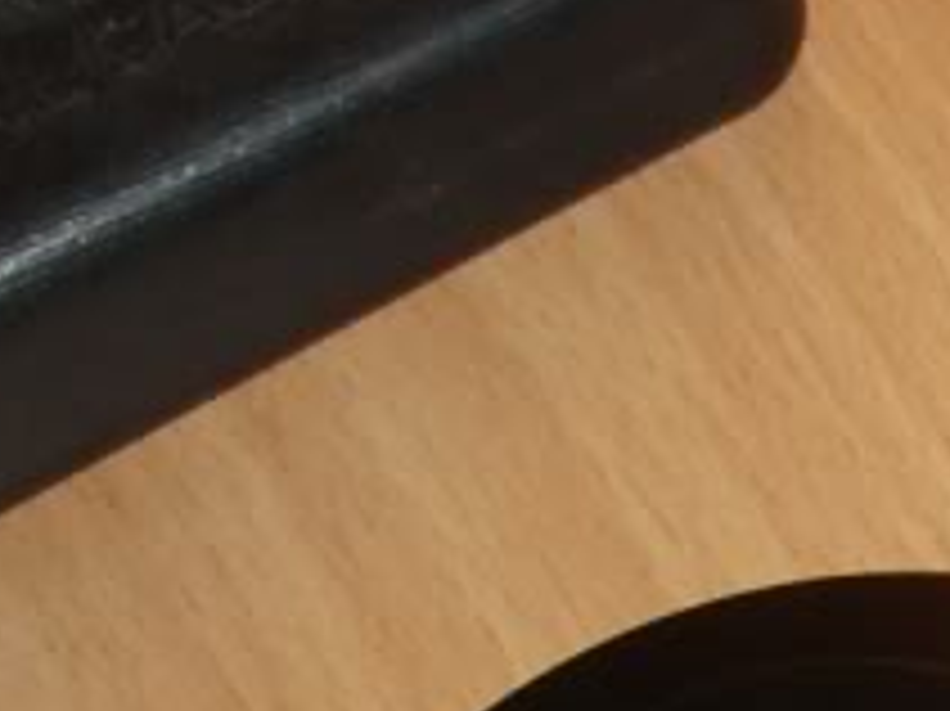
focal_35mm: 170
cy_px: 976
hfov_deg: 10.3
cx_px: 2161
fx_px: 4663
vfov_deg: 8.6
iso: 80
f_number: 4.3
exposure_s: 1/60
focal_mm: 5.8
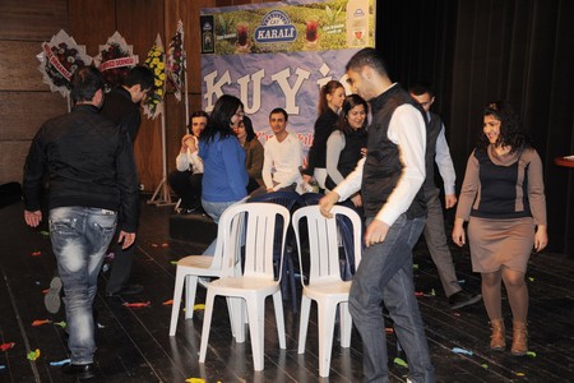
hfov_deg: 38.9
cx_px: 287
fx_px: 813
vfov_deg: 26.5
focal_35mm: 51
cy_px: 192
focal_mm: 34
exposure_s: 1/60
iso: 400
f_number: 4.2
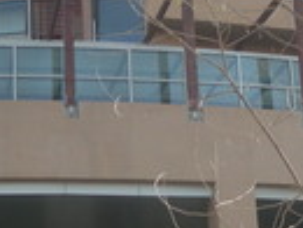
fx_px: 1412
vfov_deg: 9.2
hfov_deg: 12.2
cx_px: 266
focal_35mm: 161
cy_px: 107
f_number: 2.8
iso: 50
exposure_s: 1/267
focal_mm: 5.7
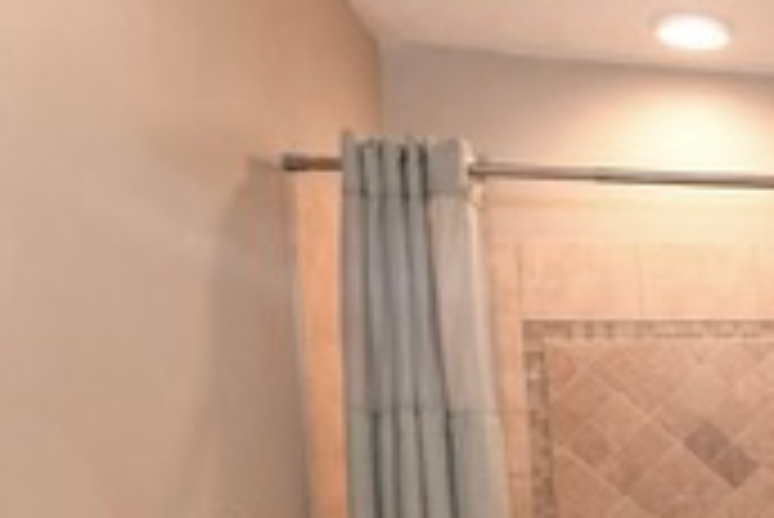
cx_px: 1012
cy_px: 513
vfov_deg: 27.2
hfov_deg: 31.8
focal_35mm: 47
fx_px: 1011
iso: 200
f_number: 8
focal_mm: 15
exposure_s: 1/3
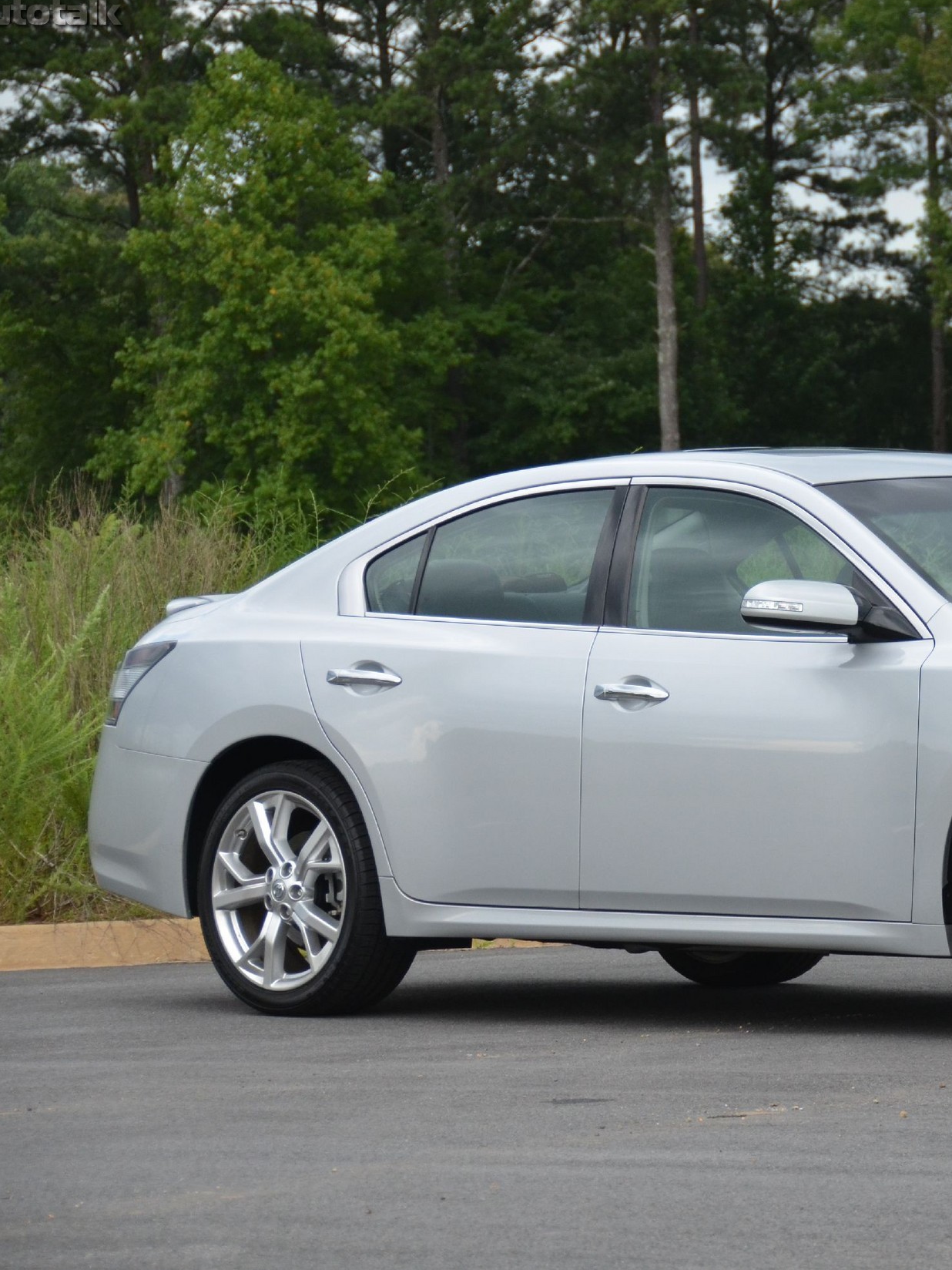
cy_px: 633
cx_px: 913
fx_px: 6564
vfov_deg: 11.0
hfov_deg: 8.3
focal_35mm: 179
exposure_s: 1/800
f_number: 5
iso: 800
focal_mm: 82
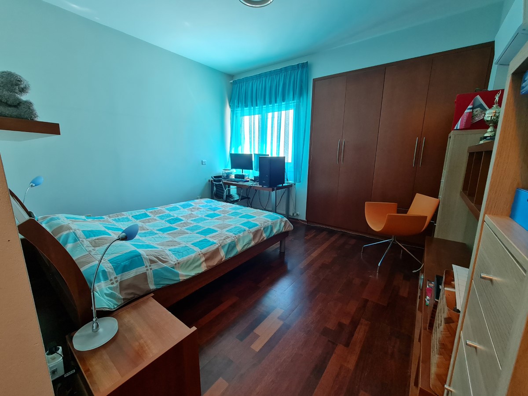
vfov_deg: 89.9
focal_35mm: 13
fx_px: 198
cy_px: 198
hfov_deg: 106.2
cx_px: 264
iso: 200
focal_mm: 2.2
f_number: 2.2
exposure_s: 1/50
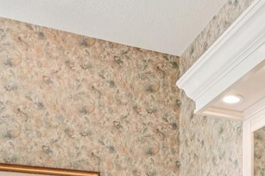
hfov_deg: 33.2
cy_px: 251
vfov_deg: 20.6
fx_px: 427
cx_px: 222
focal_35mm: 58
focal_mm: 16
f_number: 8
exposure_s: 1/50
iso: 400
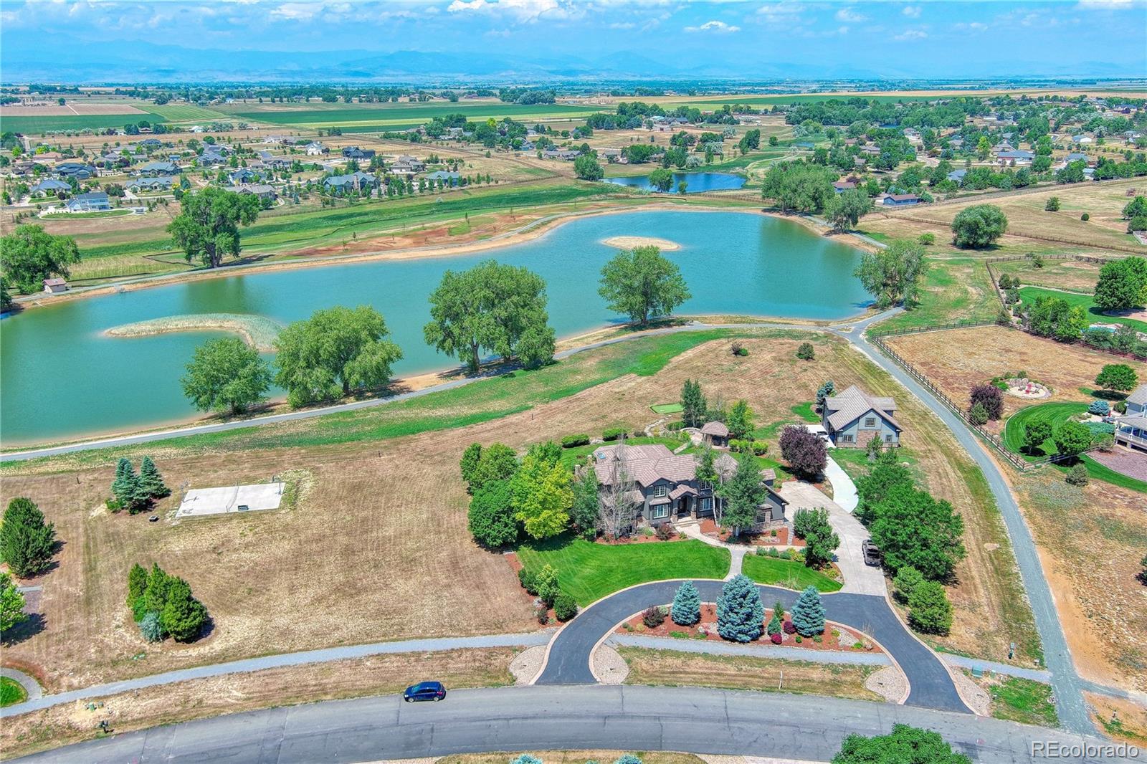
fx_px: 924
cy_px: 382
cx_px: 574
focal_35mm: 29
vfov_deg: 44.9
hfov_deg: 63.7
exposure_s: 1/1156
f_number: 2.8
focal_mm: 10.6
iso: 100
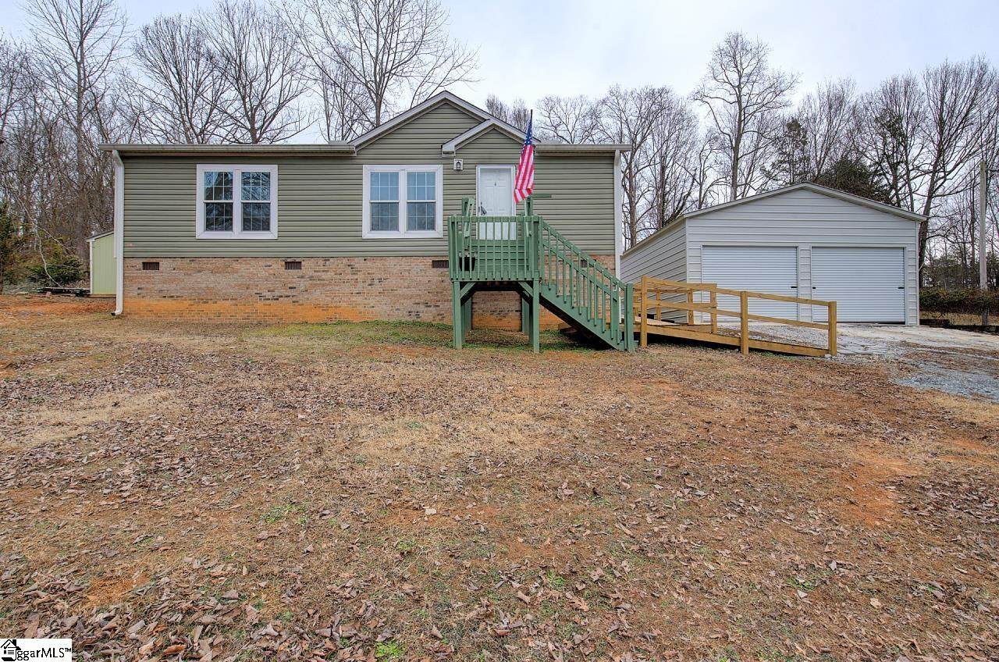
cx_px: 500
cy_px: 331
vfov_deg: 77.1
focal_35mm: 15
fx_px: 415
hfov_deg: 100.5
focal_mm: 15
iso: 400
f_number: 11
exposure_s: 1/200
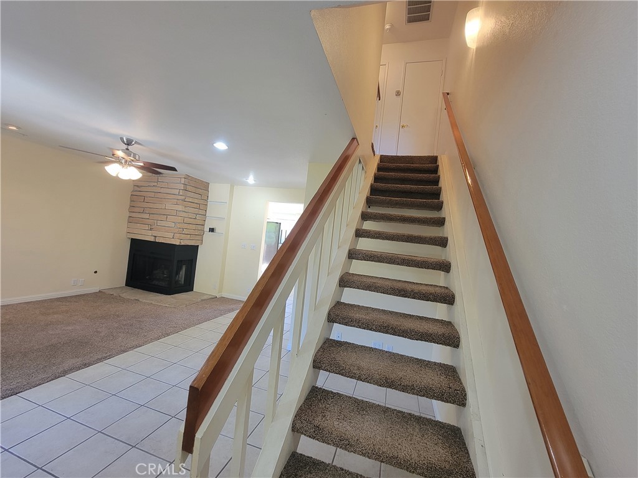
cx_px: 319
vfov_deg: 89.9
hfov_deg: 106.2
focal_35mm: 13
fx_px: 240
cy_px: 239
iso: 200
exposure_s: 1/60
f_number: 2.2
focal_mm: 2.2
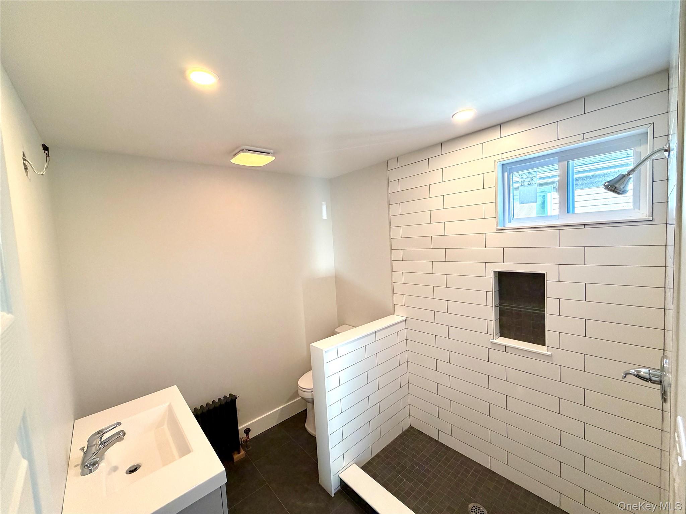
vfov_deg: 85.7
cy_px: 257
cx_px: 343
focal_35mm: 14
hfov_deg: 102.1
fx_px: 277
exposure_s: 1/120
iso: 320
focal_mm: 2.22
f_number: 2.2
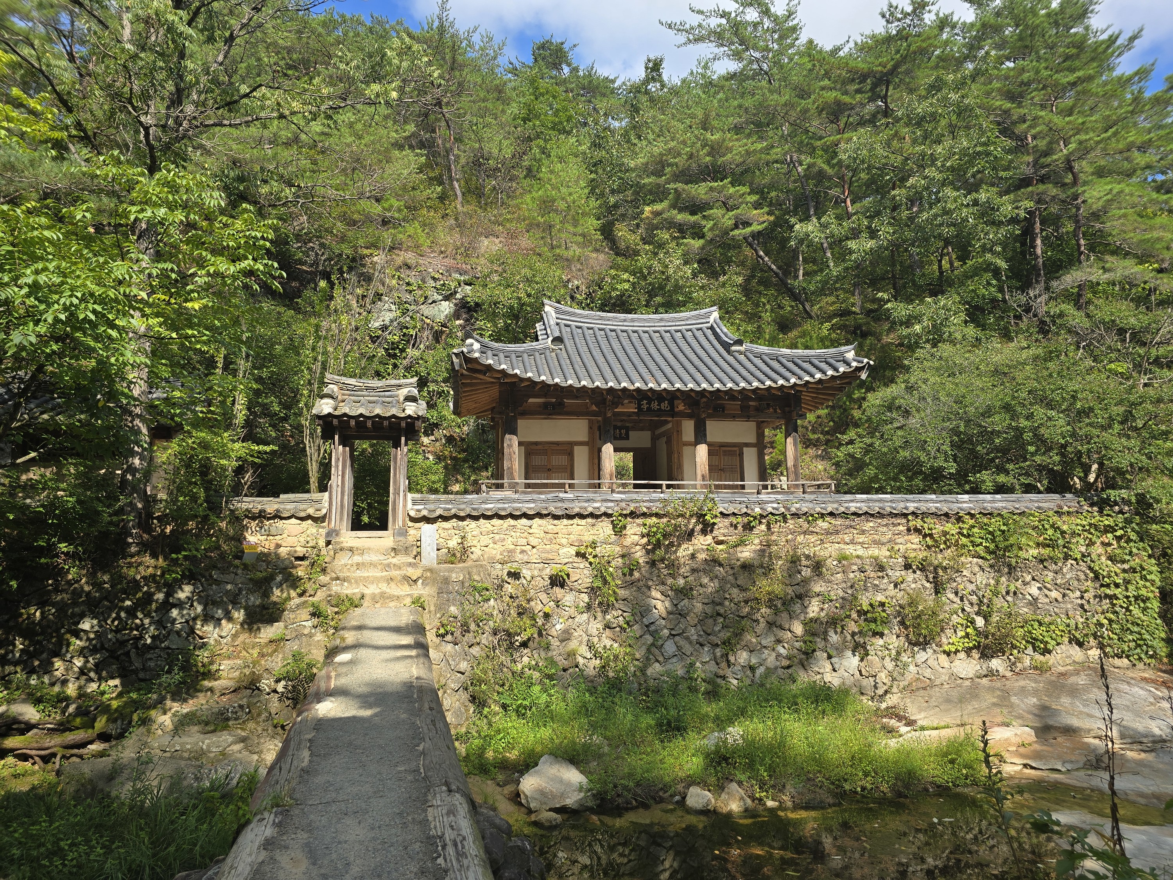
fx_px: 779
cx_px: 586
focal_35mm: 23
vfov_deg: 58.9
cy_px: 440
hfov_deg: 73.9
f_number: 1.7
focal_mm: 6.3
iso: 12
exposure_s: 1/460
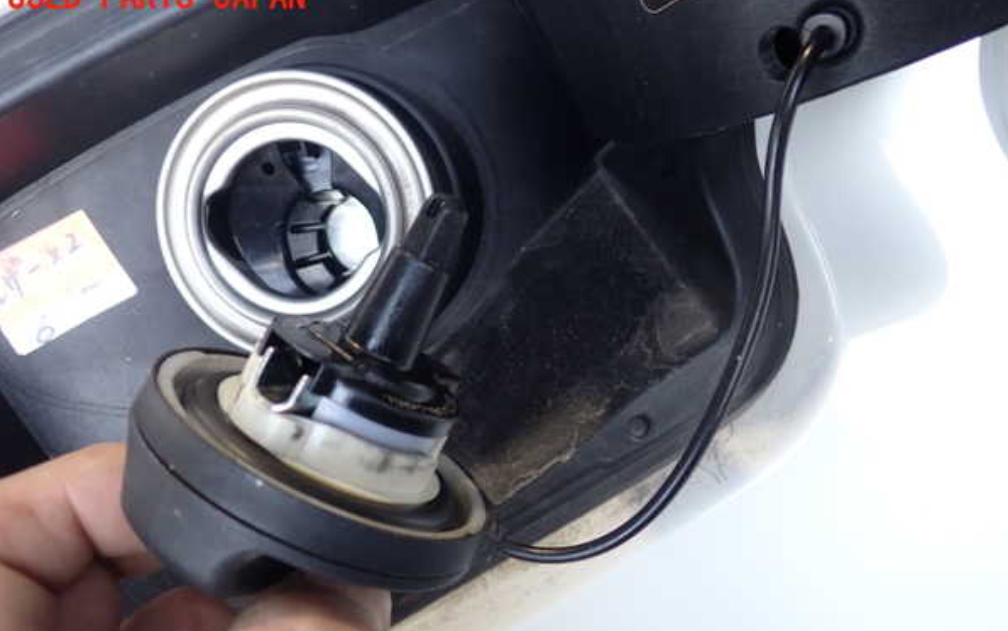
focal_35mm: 32
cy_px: 357
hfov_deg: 59.6
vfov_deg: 39.4
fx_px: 879
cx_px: 506
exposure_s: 1/50
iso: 200
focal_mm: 5.4
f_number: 2.3
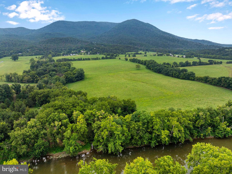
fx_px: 161
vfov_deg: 56.8
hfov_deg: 71.6
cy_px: 87
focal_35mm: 24
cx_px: 116
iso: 140
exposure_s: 1/1000
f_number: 2.8
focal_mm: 12.29
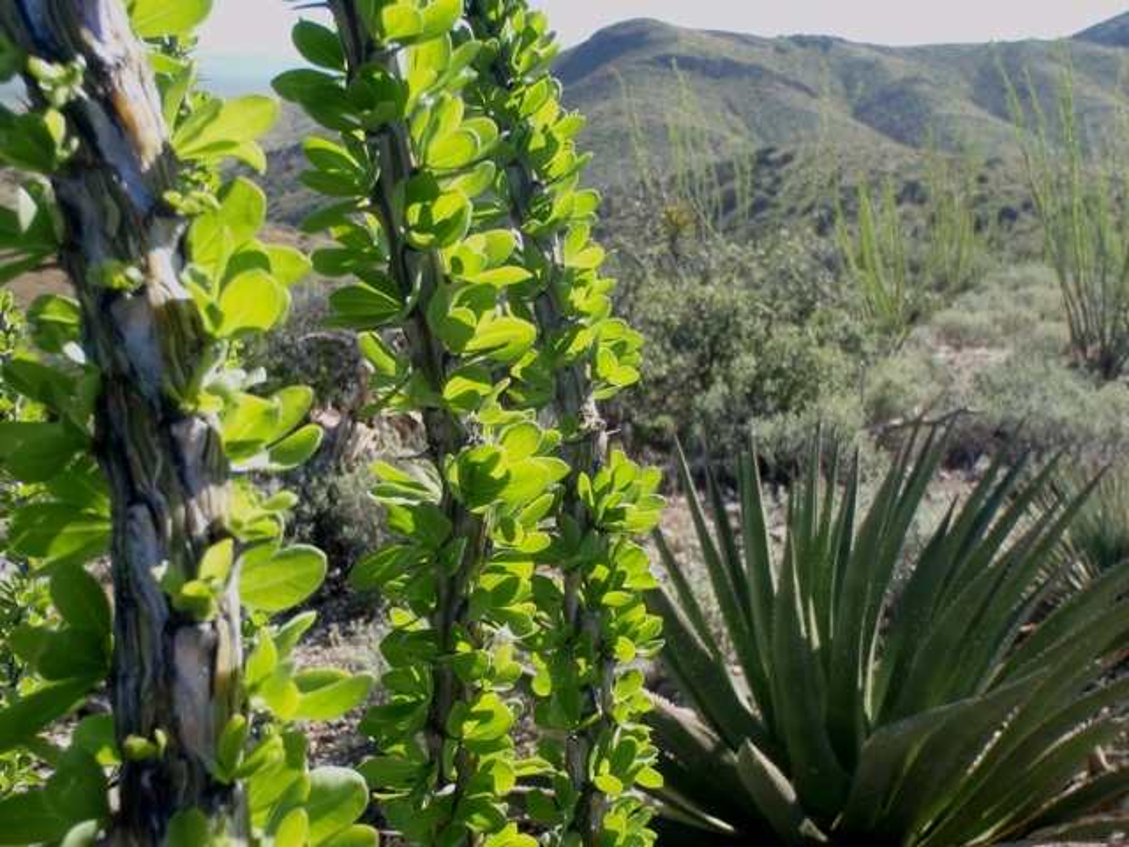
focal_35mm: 36
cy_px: 424
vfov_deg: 39.7
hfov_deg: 51.4
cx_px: 564
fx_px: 1174
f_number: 5
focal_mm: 6.53
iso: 64
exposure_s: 1/100
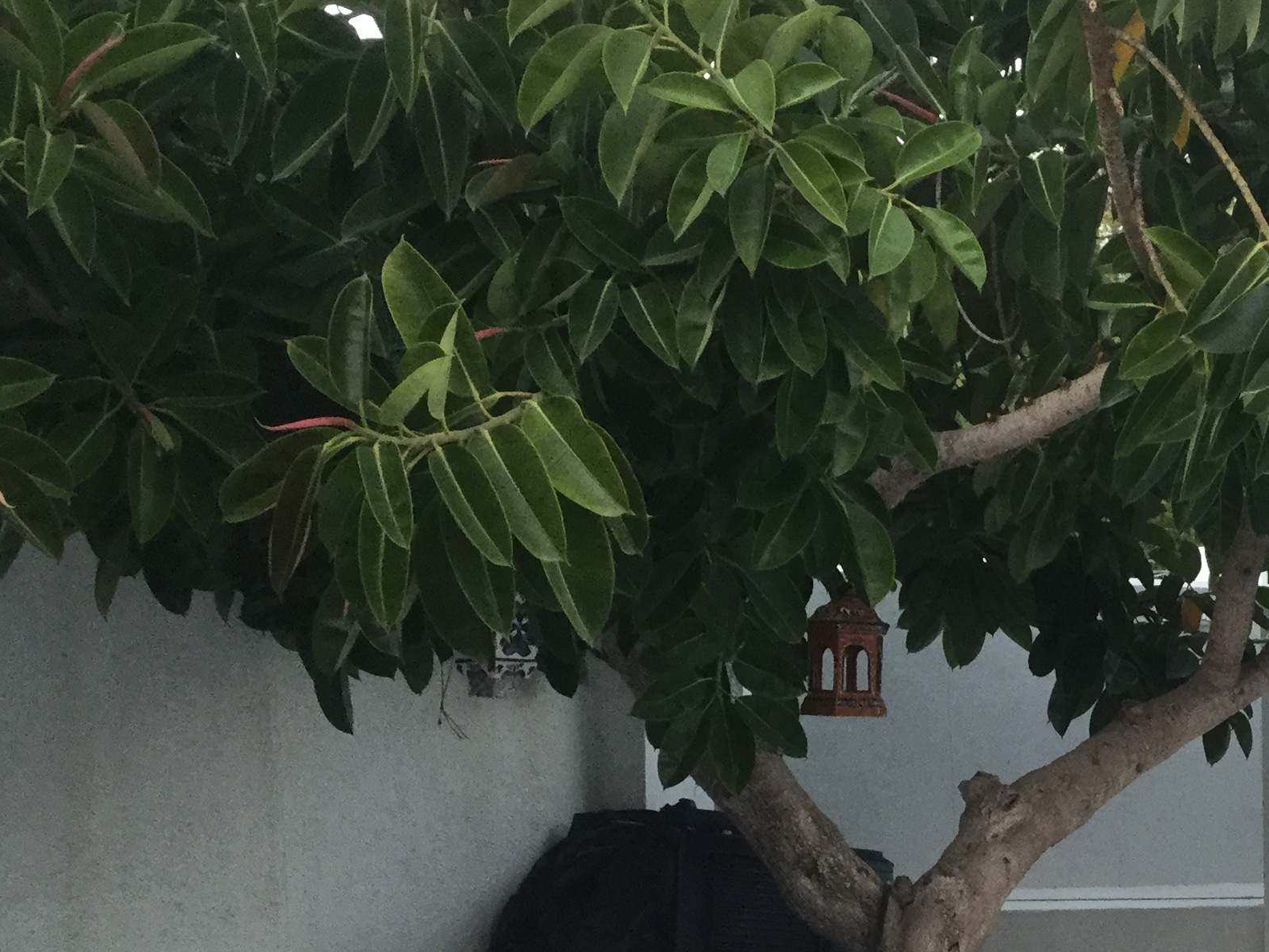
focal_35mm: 64
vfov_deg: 22.6
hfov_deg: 28.9
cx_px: 1165
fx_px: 2346
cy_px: 754
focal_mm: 3.3
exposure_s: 1/33
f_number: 2.4
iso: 100
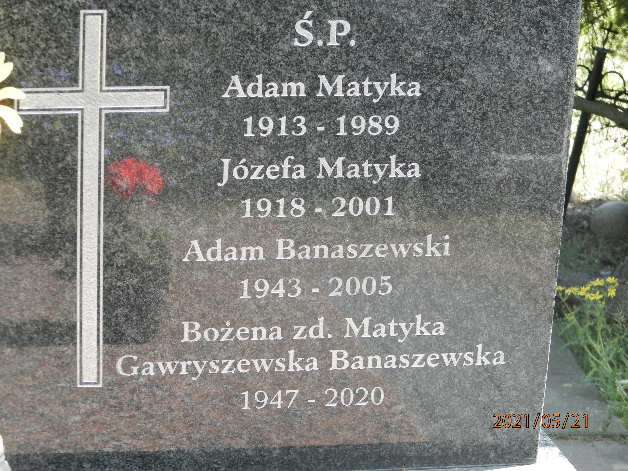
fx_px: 2395
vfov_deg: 11.2
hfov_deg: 14.9
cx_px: 314
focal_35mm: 132
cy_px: 236
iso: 200
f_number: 4.7
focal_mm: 23.6
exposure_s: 1/100
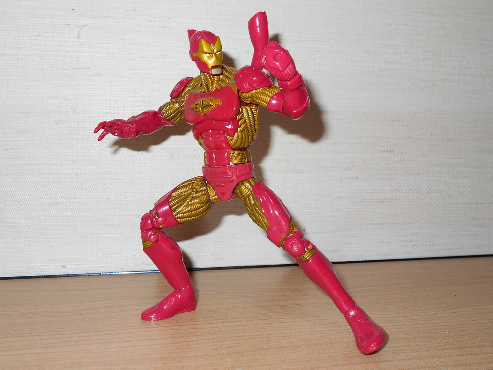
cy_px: 189
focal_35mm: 33
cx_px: 240
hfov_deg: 55.3
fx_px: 470
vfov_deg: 43.0
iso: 80
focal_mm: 5.8
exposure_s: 1/25
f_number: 3.6
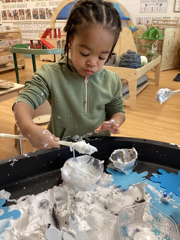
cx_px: 90
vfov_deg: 58.3
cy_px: 120
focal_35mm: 31
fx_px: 215
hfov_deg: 45.5
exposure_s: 1/60
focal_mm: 3.3
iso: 320
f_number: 2.4
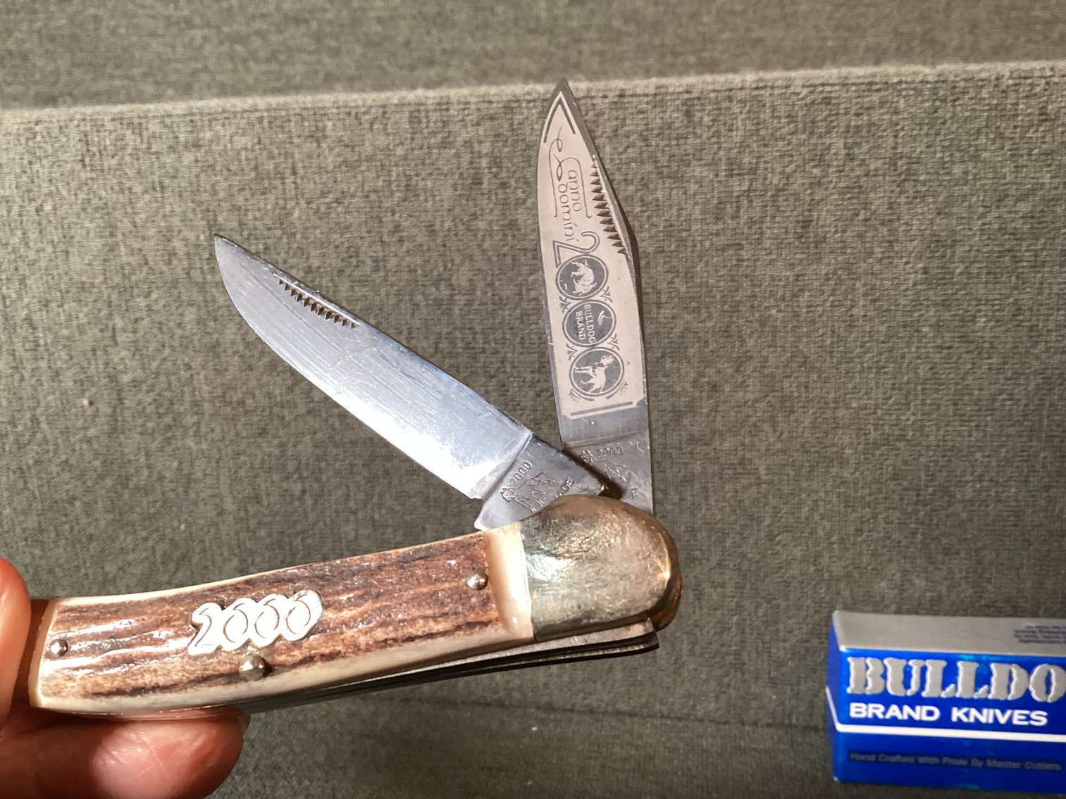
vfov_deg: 45.4
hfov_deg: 58.3
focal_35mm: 31
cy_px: 400
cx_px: 533
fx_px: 955
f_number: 2.4
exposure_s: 1/50
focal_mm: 3.3
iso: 200
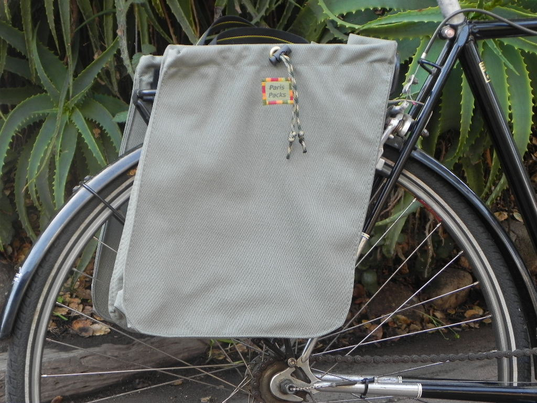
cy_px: 202
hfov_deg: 18.7
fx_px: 1629
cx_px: 268
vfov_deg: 14.1
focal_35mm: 105
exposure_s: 1/34.3
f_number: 4
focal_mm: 18.8
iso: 160
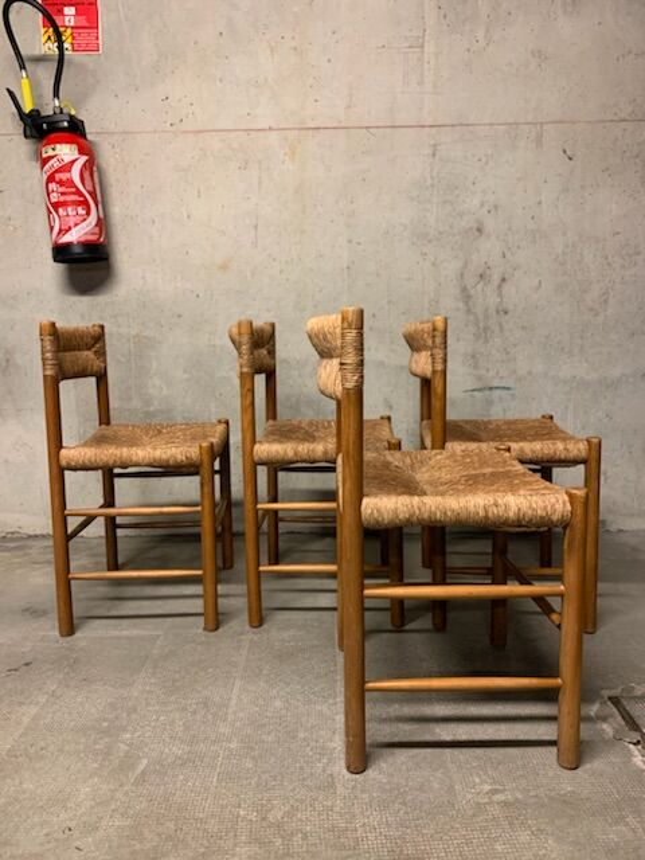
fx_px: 646
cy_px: 430
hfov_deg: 53.1
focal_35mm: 26
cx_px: 322
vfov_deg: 67.3
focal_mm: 4.25
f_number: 1.8
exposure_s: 1/50
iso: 250
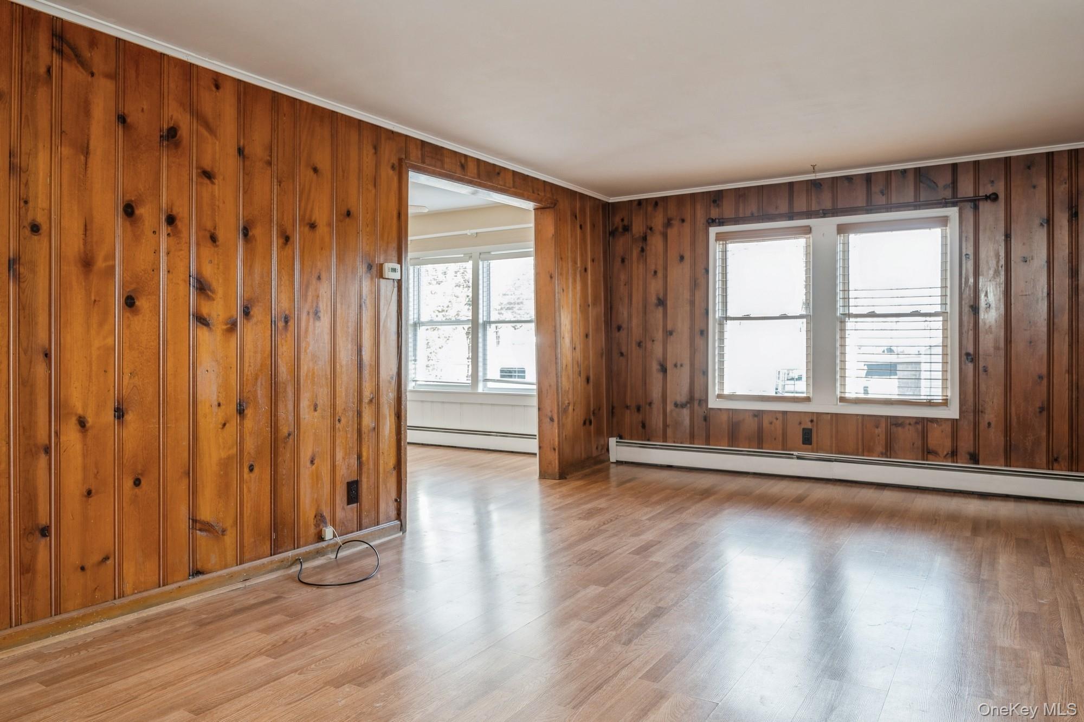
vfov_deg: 53.1
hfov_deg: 73.7
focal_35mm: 24
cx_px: 542
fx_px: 723
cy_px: 361
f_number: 8
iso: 200
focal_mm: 24
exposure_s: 1/4
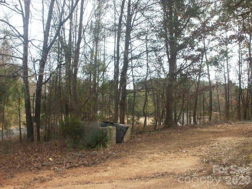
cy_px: 94
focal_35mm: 36
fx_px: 262
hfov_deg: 51.4
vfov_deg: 39.7
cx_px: 126
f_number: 5.6
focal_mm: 6.3
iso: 100
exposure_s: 1/100
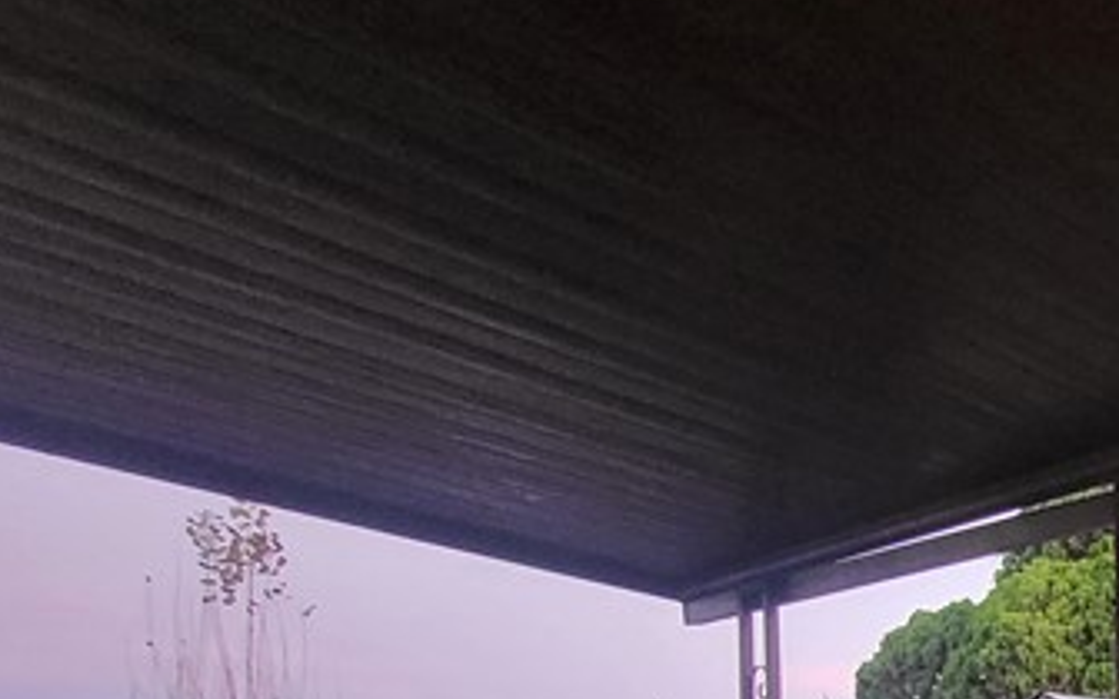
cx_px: 1475
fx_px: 1281
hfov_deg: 33.5
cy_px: 932
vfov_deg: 25.7
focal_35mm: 42
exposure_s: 1/30
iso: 400
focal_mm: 1.74
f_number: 2.2
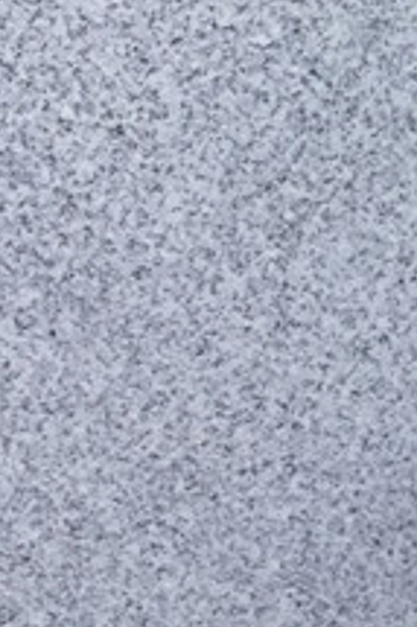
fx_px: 2349
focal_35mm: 135
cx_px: 1126
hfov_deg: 8.8
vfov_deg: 15.0
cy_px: 66
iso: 25
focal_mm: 3.3
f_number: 2.4
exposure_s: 1/125
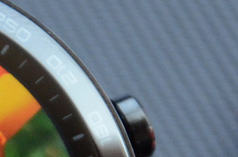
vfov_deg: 1.6
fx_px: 5612
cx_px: -104
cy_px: 321
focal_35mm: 851
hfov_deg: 2.4
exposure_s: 1/160
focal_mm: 105
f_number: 5.6
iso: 1600
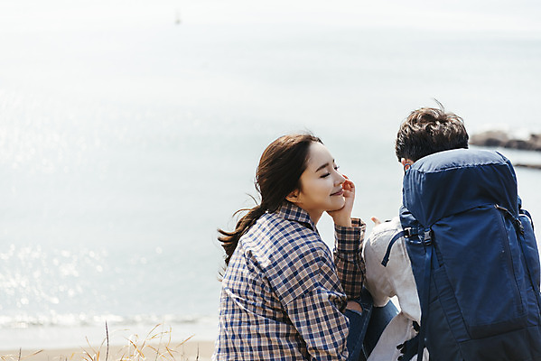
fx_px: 1052
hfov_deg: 28.8
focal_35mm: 70
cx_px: 270
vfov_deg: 19.5
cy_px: 180
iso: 100
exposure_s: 1/1600
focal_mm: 70
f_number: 2.8
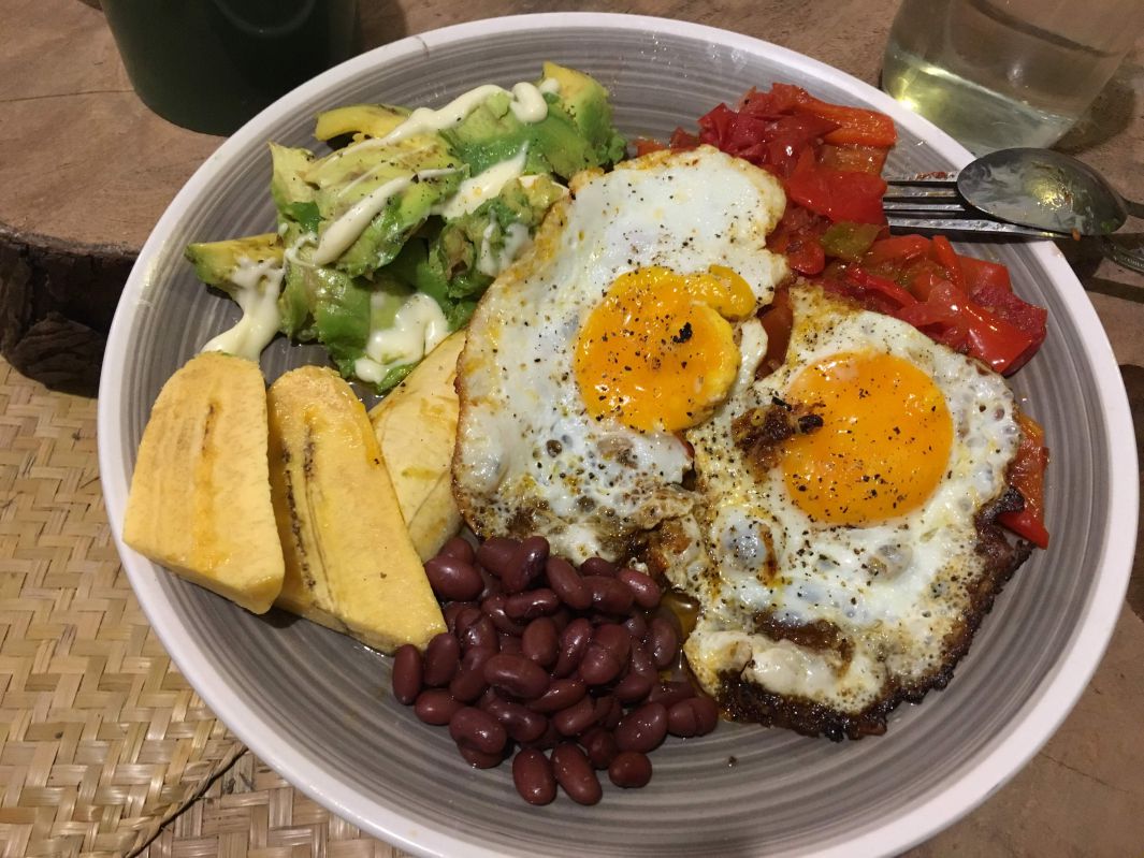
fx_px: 959
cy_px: 429
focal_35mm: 29
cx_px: 572
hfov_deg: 61.7
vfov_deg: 48.2
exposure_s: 1/17
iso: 200
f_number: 2.2
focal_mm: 4.15
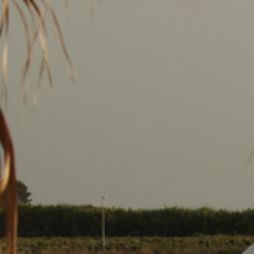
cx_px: 905
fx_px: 4736
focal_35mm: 570
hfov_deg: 3.0
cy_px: 566
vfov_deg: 3.0
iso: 200
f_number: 8
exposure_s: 1/250
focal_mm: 55
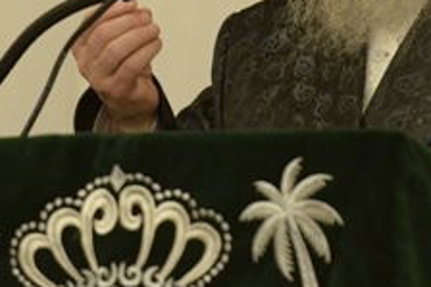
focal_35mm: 915
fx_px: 10946
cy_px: -172
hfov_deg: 2.3
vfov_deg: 1.5
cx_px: 325
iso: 1600
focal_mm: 200
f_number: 2.8
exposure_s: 1/125
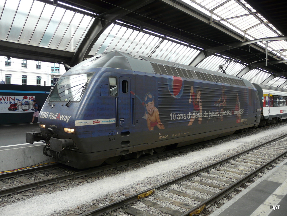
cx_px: 144
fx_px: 257
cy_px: 108
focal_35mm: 31
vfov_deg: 45.4
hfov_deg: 58.4
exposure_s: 1/60
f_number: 2.8
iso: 100
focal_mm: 5
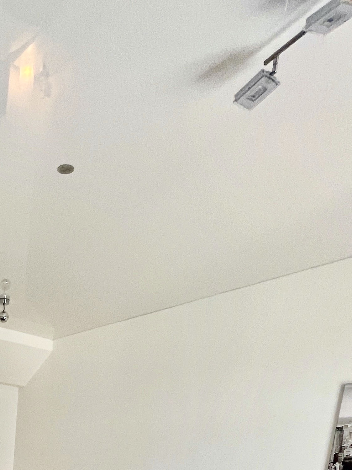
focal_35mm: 35
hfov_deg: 35.2
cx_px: -30
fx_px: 475
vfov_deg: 37.0
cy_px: 590
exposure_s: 1/100
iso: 100
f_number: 1.8
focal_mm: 1.57
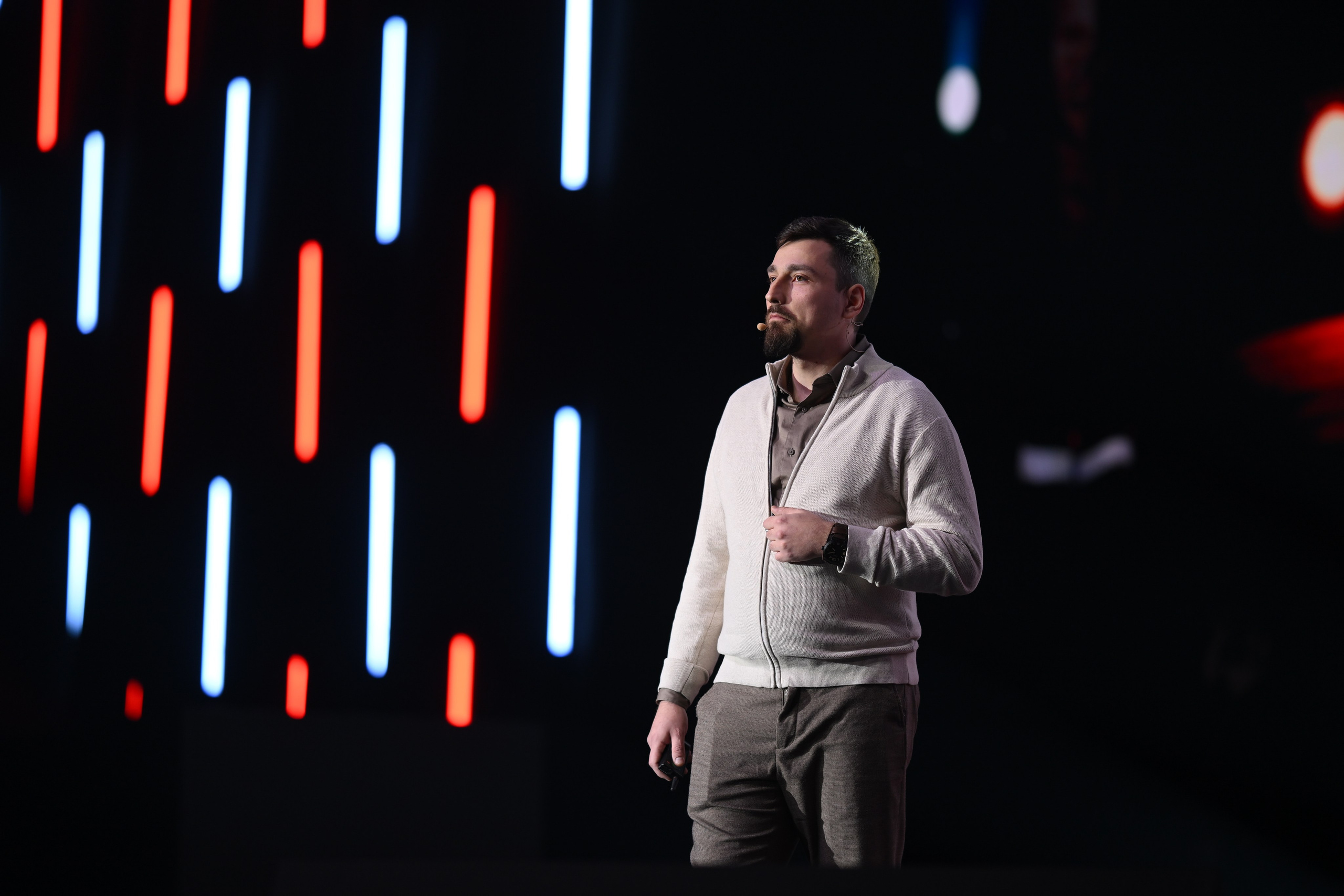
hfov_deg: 15.2
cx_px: 672
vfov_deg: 10.2
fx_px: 5040
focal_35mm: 135
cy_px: 448
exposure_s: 1/250
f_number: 1.8
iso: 320
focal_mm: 135
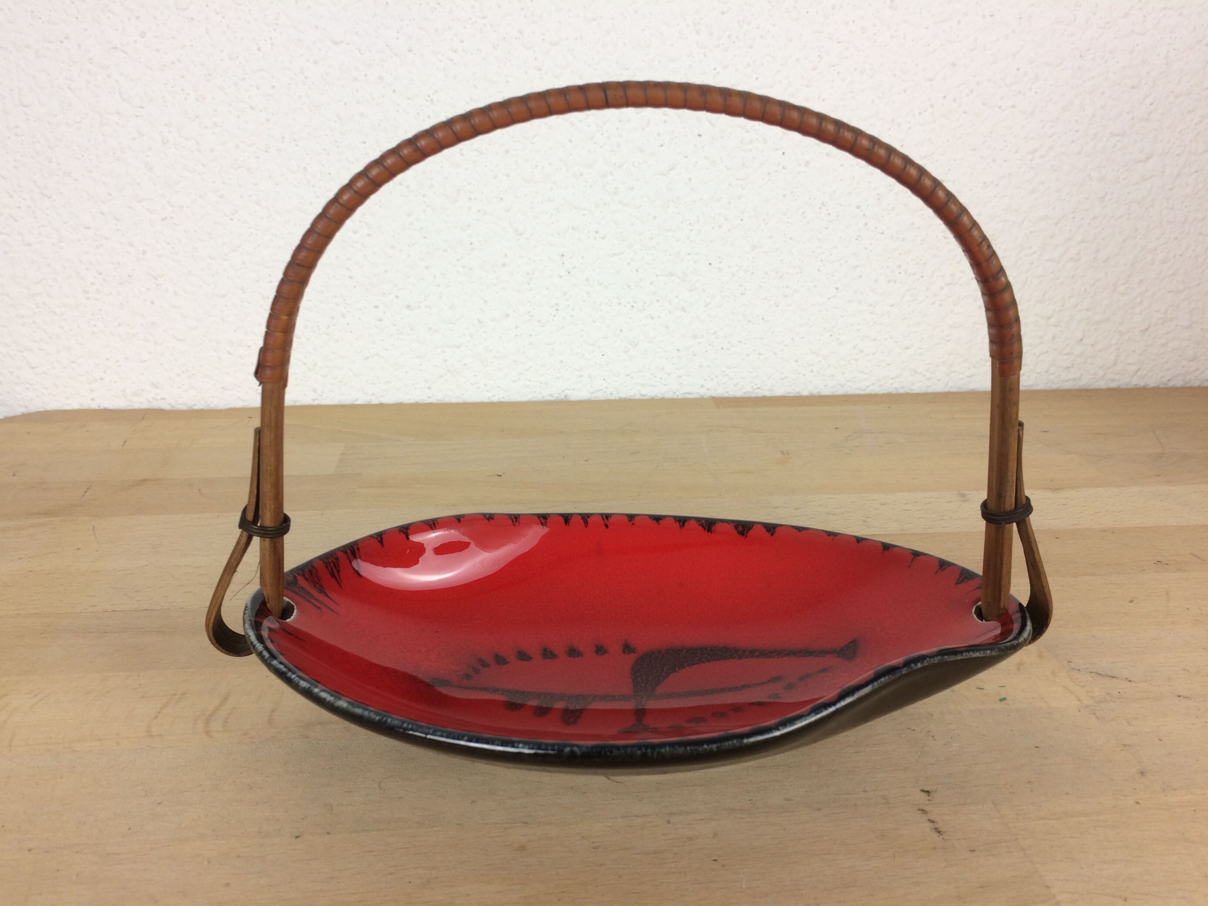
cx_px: 604
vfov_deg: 48.2
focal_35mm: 29
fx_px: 1012
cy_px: 453
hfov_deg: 61.7
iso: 32
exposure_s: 1/50
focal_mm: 4.15
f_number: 2.2
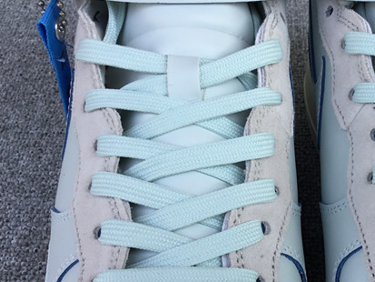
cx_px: 299
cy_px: 176
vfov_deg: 24.4
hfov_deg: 31.4
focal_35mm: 60
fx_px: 650
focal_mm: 3.3
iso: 25
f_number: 2.4
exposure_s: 1/429
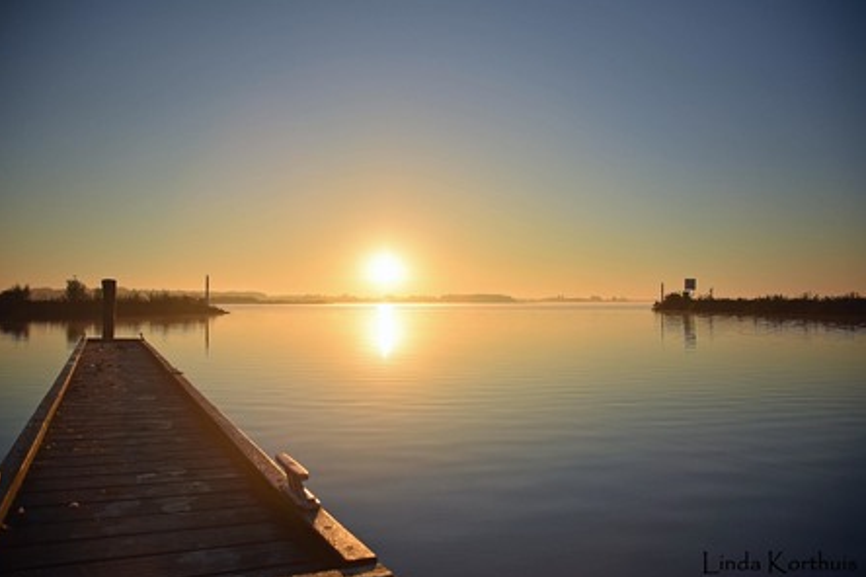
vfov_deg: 46.4
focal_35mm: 28
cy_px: 291
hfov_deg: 65.5
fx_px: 674
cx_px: 429
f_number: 3.5
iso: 400
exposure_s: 1/4000
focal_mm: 18
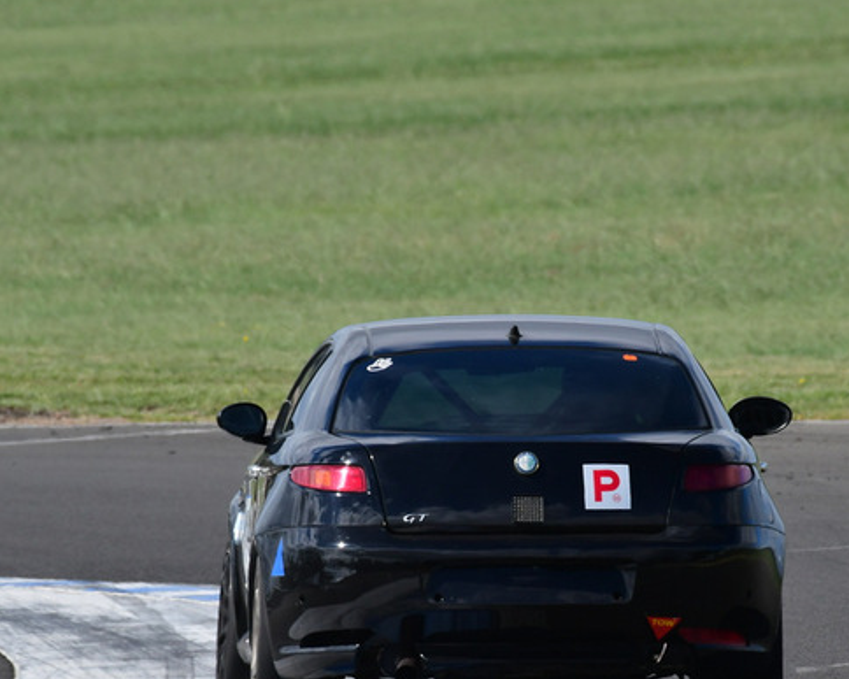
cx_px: 435
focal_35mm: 1165
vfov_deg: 1.3
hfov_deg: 1.7
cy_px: 447
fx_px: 29267
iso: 400
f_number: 11
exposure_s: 1/640
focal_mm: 500
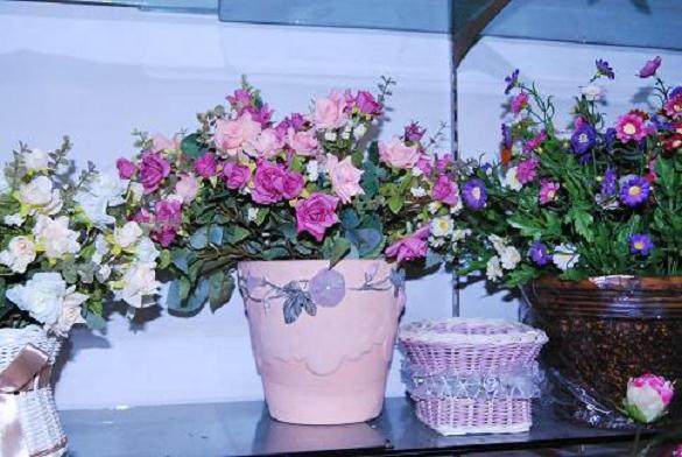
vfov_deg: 30.0
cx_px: 341
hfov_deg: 43.5
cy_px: 228
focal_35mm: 45
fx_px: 854
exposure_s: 1/60
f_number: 6.3
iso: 1600
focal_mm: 30
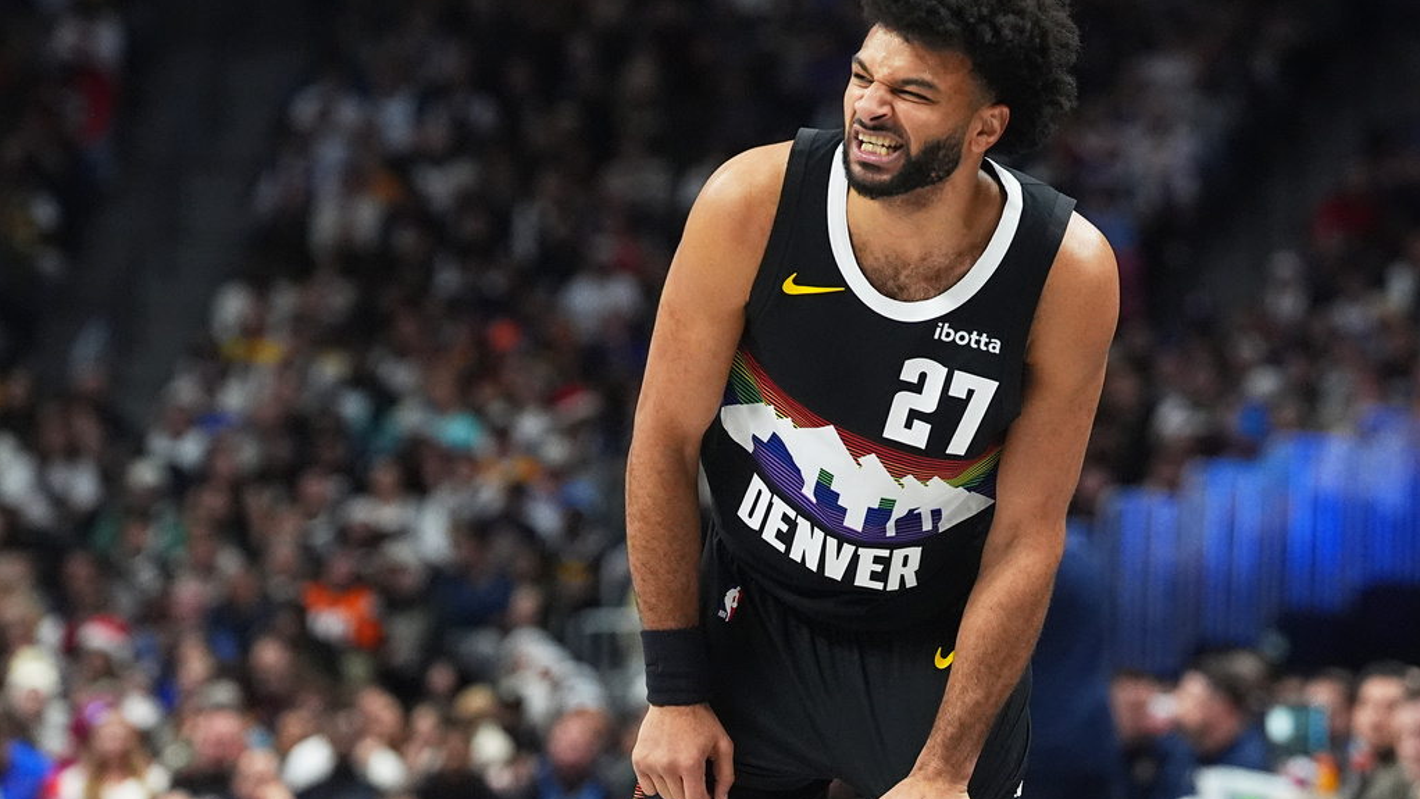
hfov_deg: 10.5
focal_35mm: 206
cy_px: 405
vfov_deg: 5.9
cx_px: 710
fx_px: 7757
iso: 5000
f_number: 3.2
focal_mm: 131
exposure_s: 1/2000
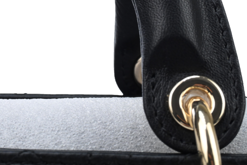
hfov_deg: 13.8
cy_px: -57
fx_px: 1008
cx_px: 6
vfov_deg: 9.2
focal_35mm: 147
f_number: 11
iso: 800
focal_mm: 53
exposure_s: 1/100
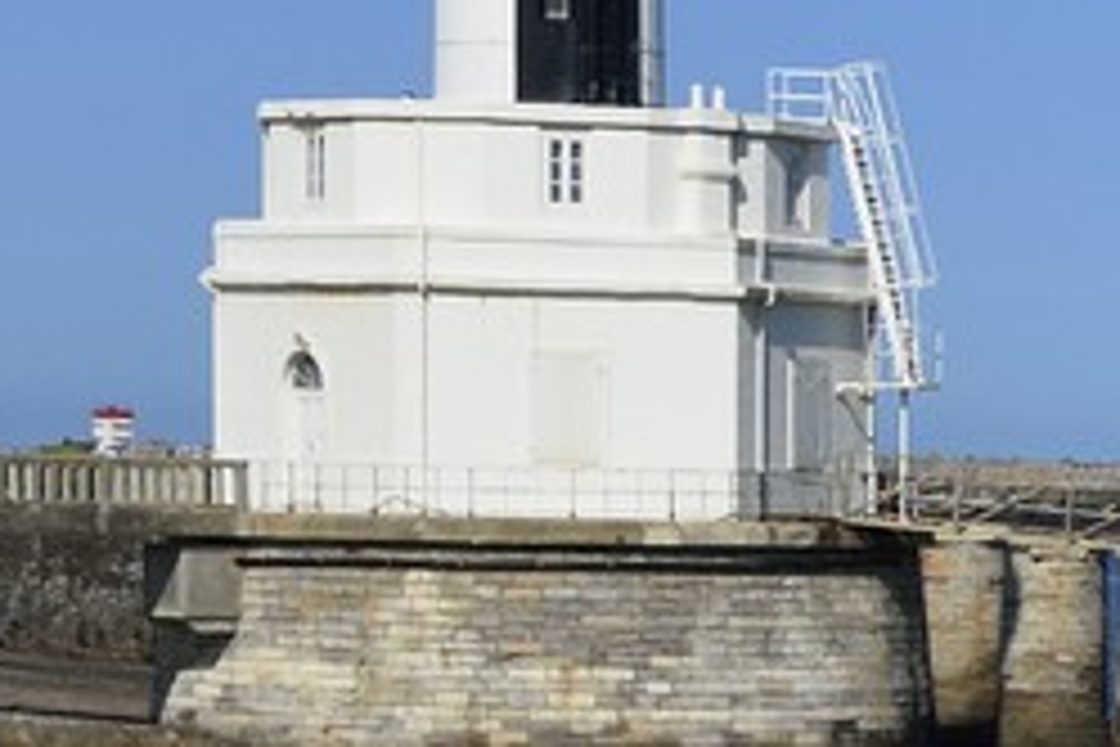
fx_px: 7186
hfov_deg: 8.0
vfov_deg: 5.9
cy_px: 1102
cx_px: 3027
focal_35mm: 231
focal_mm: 36
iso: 200
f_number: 14
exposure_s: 1/320
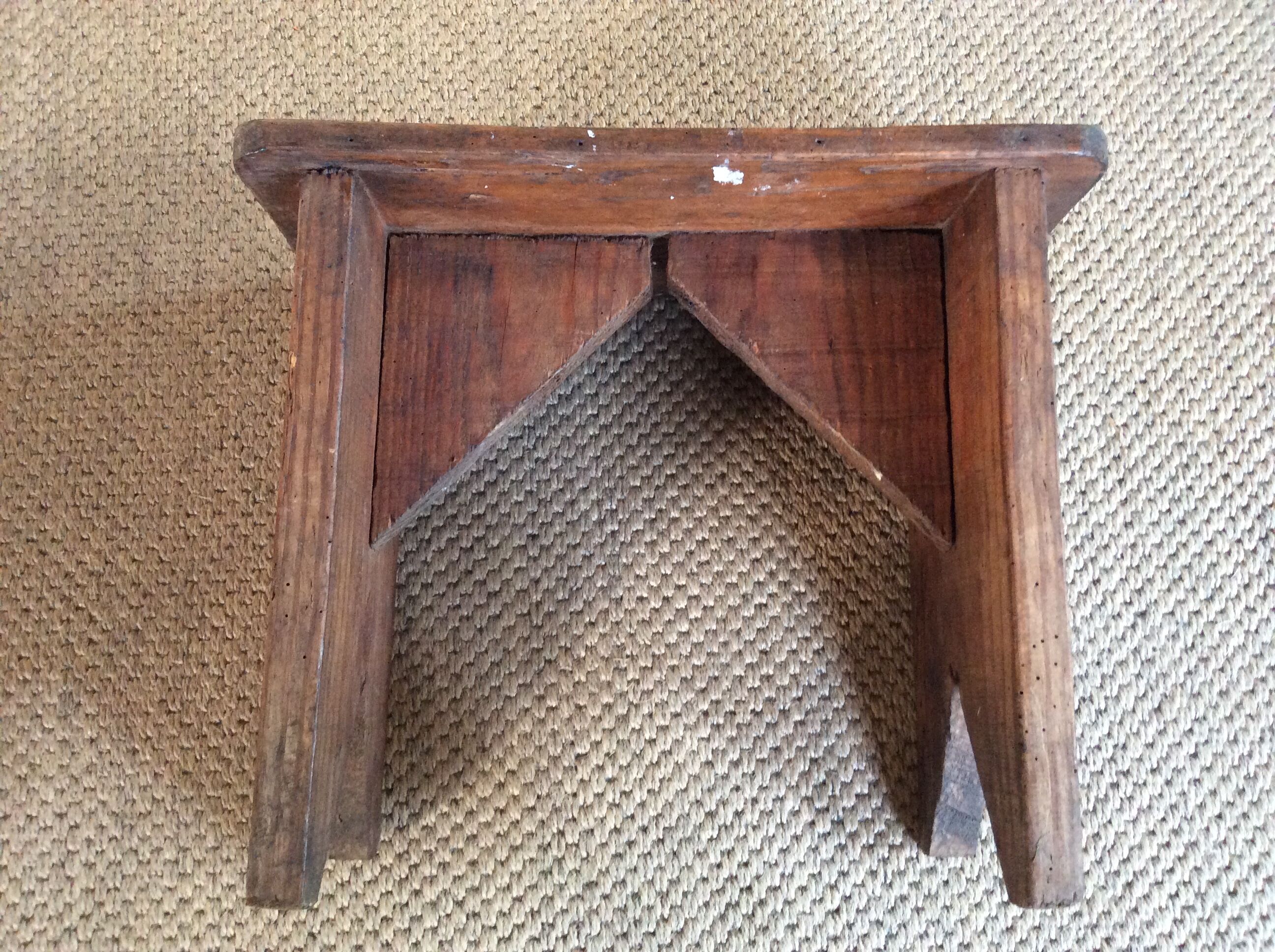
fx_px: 1177
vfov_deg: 44.1
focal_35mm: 32
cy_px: 476
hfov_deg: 56.9
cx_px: 638
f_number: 2.4
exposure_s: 1/25
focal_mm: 3.3
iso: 250
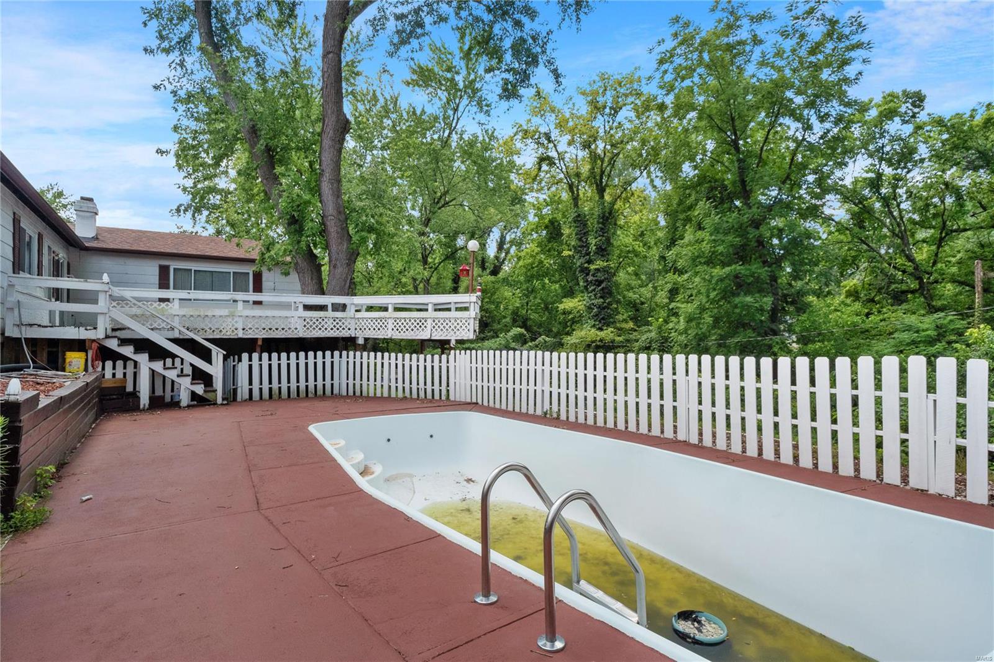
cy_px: 331
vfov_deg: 67.4
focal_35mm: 18
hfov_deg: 90.0
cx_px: 497
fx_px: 497
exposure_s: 1/320
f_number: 8
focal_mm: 9
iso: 400
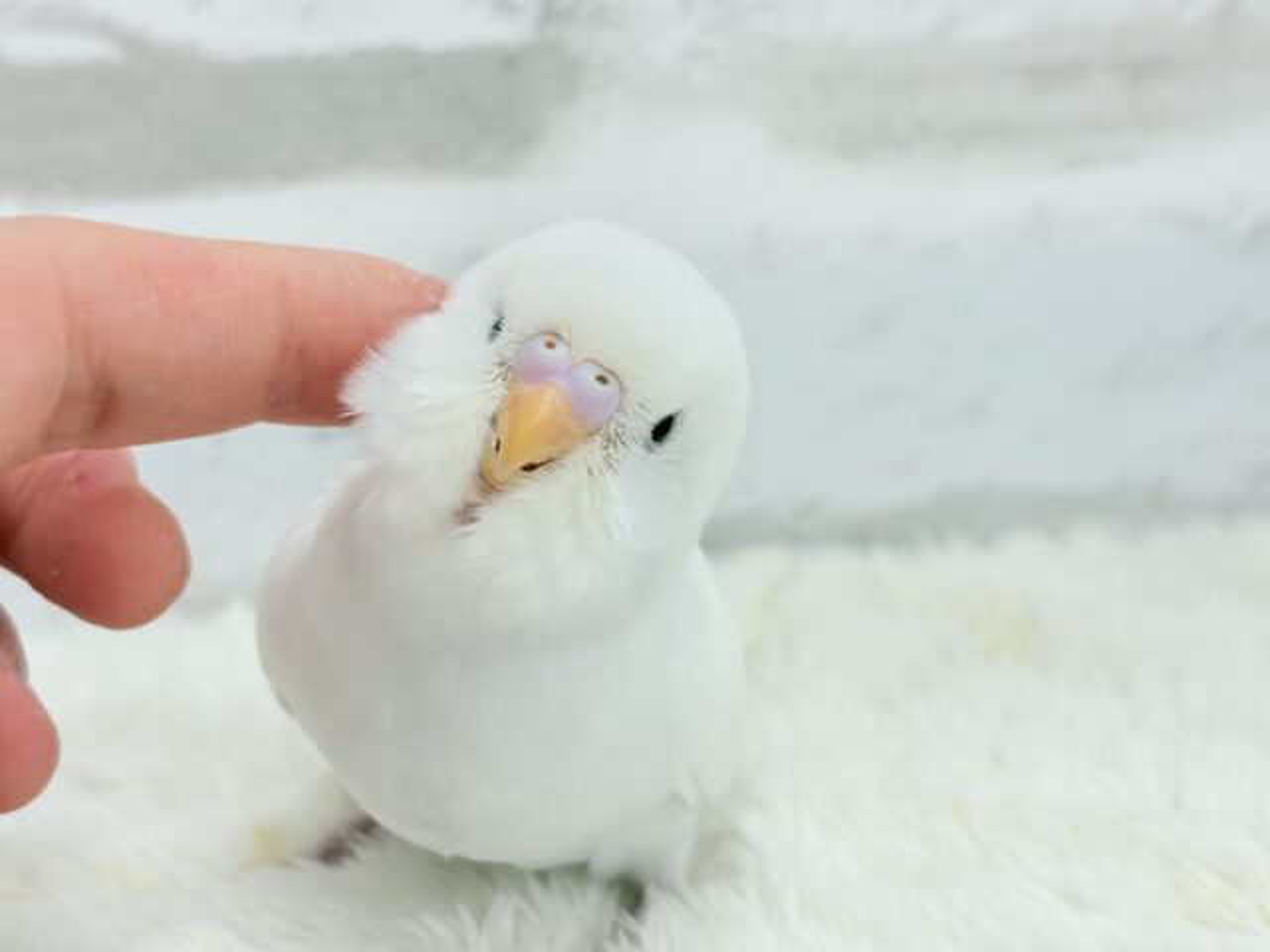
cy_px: 476
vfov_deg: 28.0
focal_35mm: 52
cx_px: 635
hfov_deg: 36.8
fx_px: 1908
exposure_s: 1/50
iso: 40
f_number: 1.6
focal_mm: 5.96
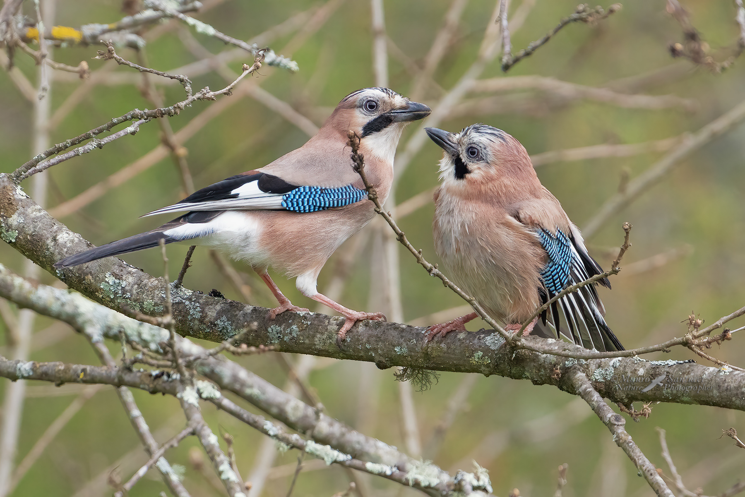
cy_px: 248
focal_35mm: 1123
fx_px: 23244
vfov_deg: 1.2
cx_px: 372
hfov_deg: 1.8
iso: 3200
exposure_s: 1/2000
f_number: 9
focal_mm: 749
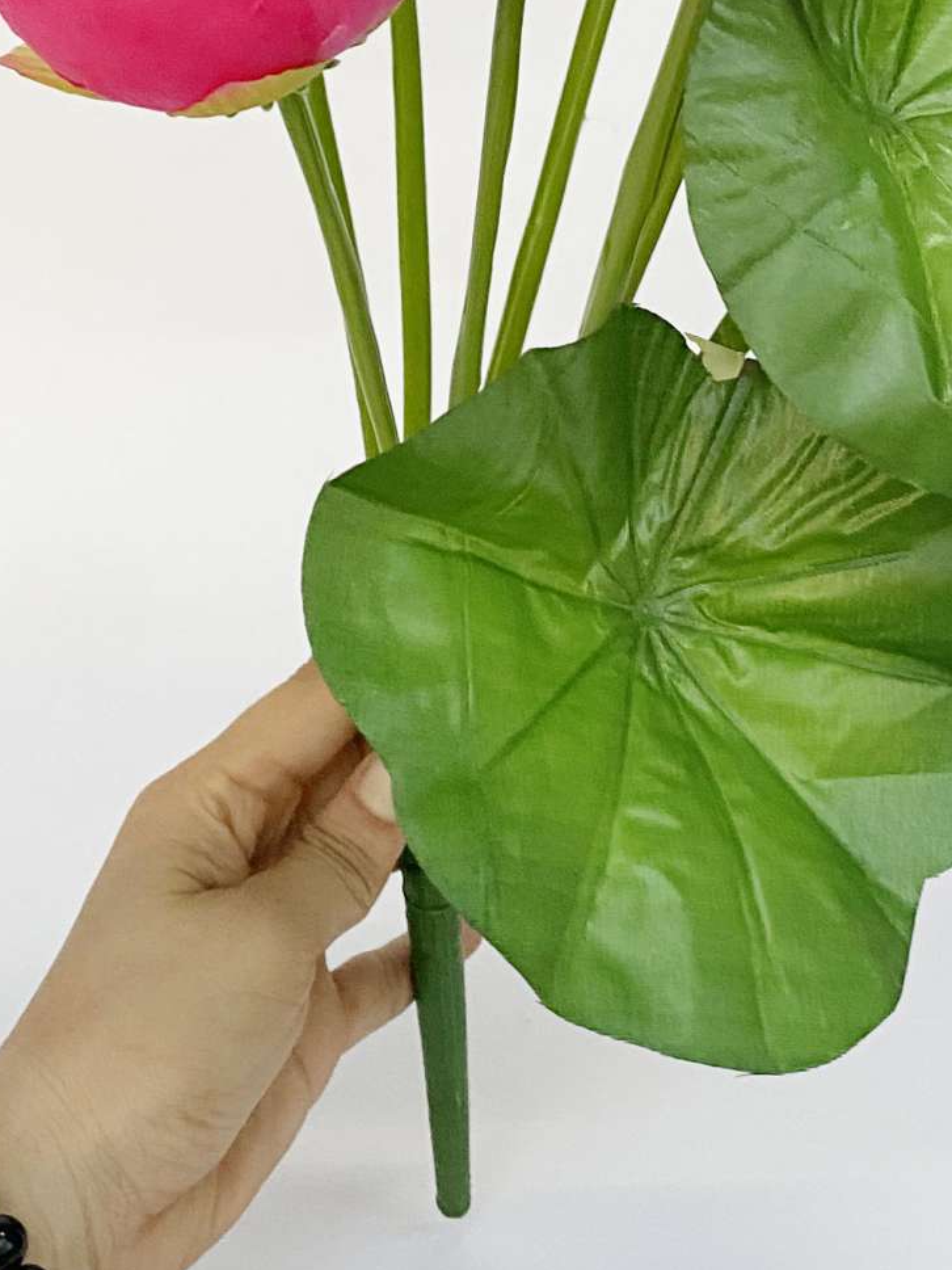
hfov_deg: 22.6
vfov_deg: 28.2
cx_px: 527
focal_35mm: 65
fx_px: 2383
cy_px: 30
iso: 200
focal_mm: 4.25
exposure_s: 1/50
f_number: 1.8
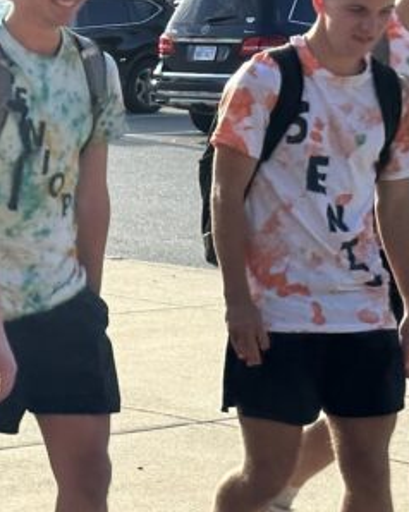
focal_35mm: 161
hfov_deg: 9.0
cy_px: 268
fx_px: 2439
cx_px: -416
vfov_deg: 12.0
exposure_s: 1/1721
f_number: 1.78
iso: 64
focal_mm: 6.86
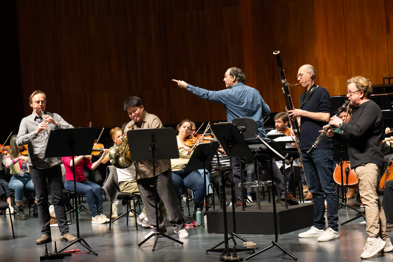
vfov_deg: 19.5
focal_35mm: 70
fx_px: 764
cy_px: 131
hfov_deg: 28.8
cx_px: 196
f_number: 5.6
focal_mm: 70
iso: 5000
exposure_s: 1/160
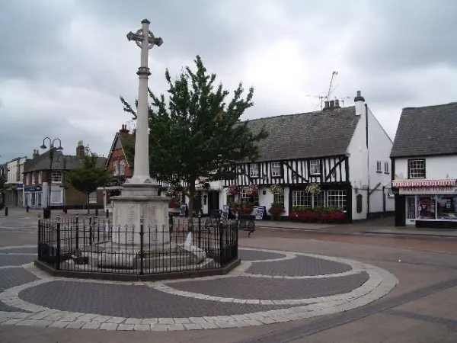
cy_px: 172
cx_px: 228
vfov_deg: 40.7
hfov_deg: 52.6
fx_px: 462
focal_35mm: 35
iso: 80
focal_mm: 5.8
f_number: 4.3
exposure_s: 1/200
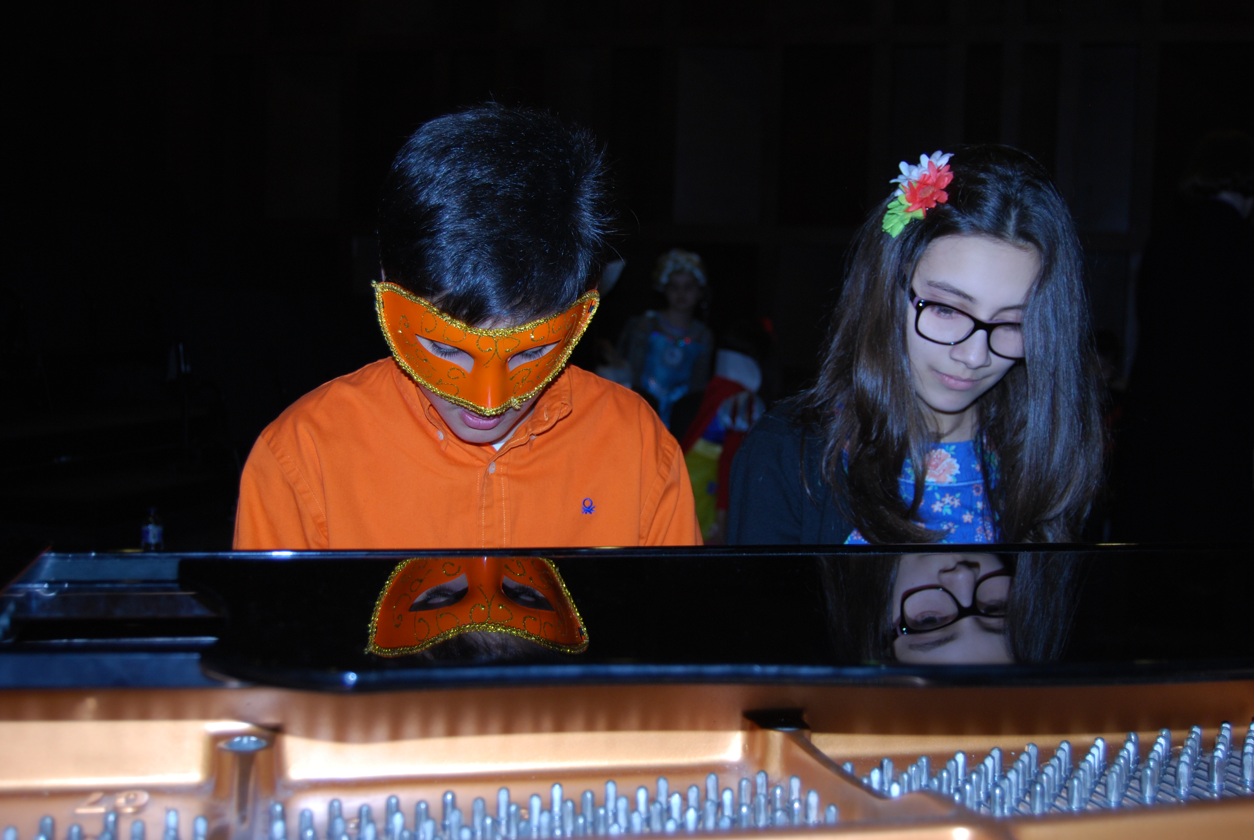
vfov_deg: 32.0
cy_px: 420
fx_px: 1465
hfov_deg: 46.3
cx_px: 627
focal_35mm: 42
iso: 200
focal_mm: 28
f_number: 4.2
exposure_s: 1/60
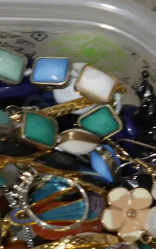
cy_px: 195
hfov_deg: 6.5
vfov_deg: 10.5
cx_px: -81
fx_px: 1355
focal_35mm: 199
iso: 800
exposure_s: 1/100
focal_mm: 39
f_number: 5.6
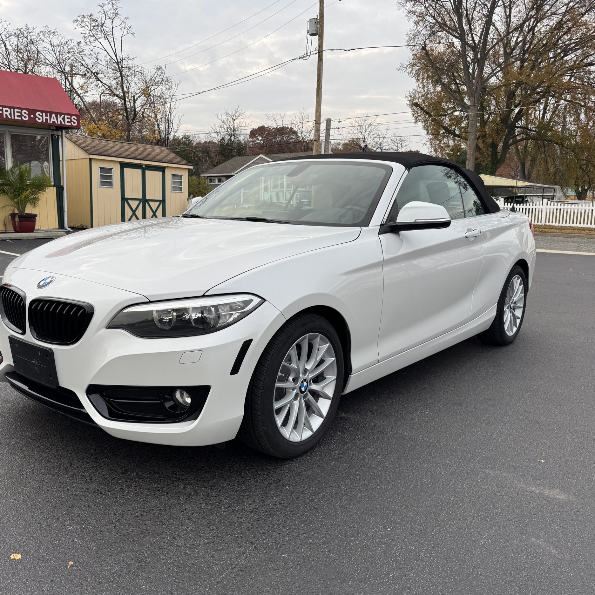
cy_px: 300
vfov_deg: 55.6
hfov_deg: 55.3
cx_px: 246
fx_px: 564
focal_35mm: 29
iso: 80
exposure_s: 1/604
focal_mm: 6.76
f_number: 1.78
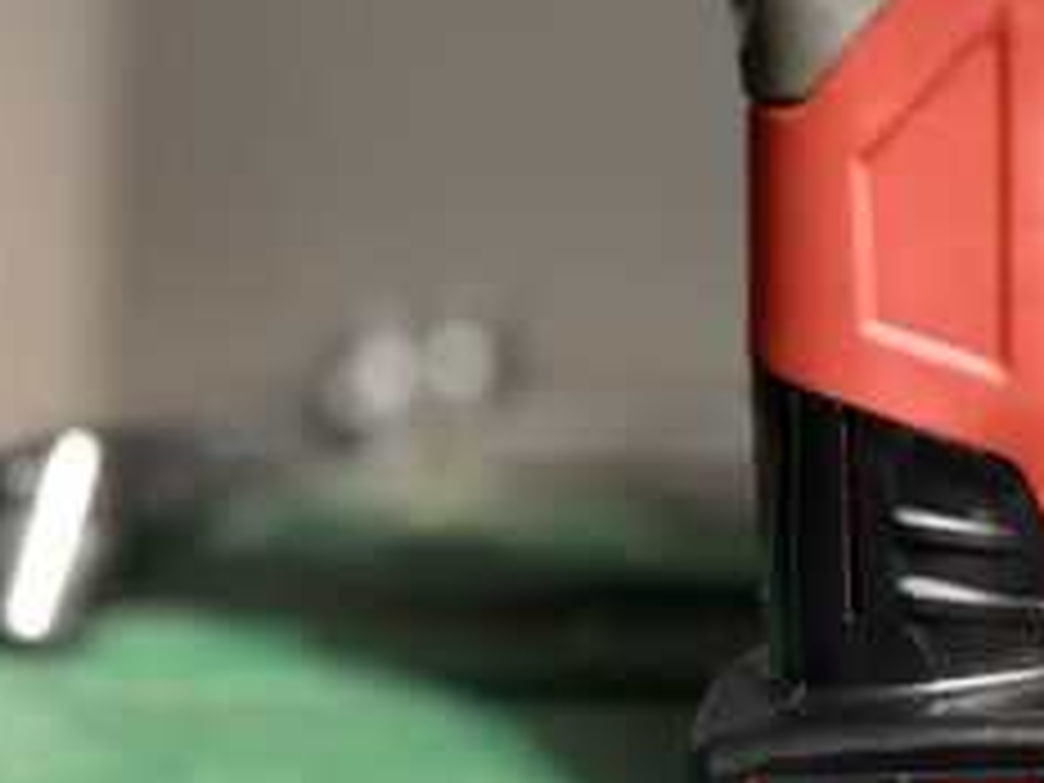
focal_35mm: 62
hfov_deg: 28.1
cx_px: 1184
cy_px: 180
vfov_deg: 23.4
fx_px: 1870
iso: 640
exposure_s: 1/33
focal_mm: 6.76
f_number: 1.78
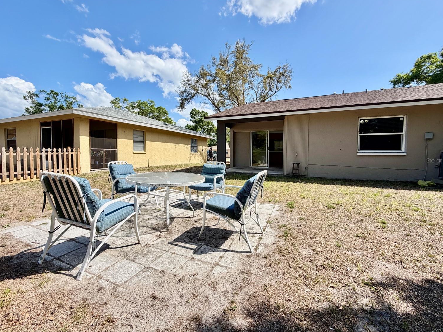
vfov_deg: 81.7
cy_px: 160
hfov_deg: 98.2
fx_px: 192
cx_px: 217
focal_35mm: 15
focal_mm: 2.22
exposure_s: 1/770
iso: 40
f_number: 2.2
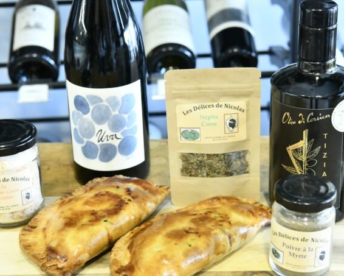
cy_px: 155
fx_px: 804
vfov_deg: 19.4
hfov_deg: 24.1
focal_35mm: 79
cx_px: 179
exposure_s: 1/320
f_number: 9
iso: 20000
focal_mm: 62
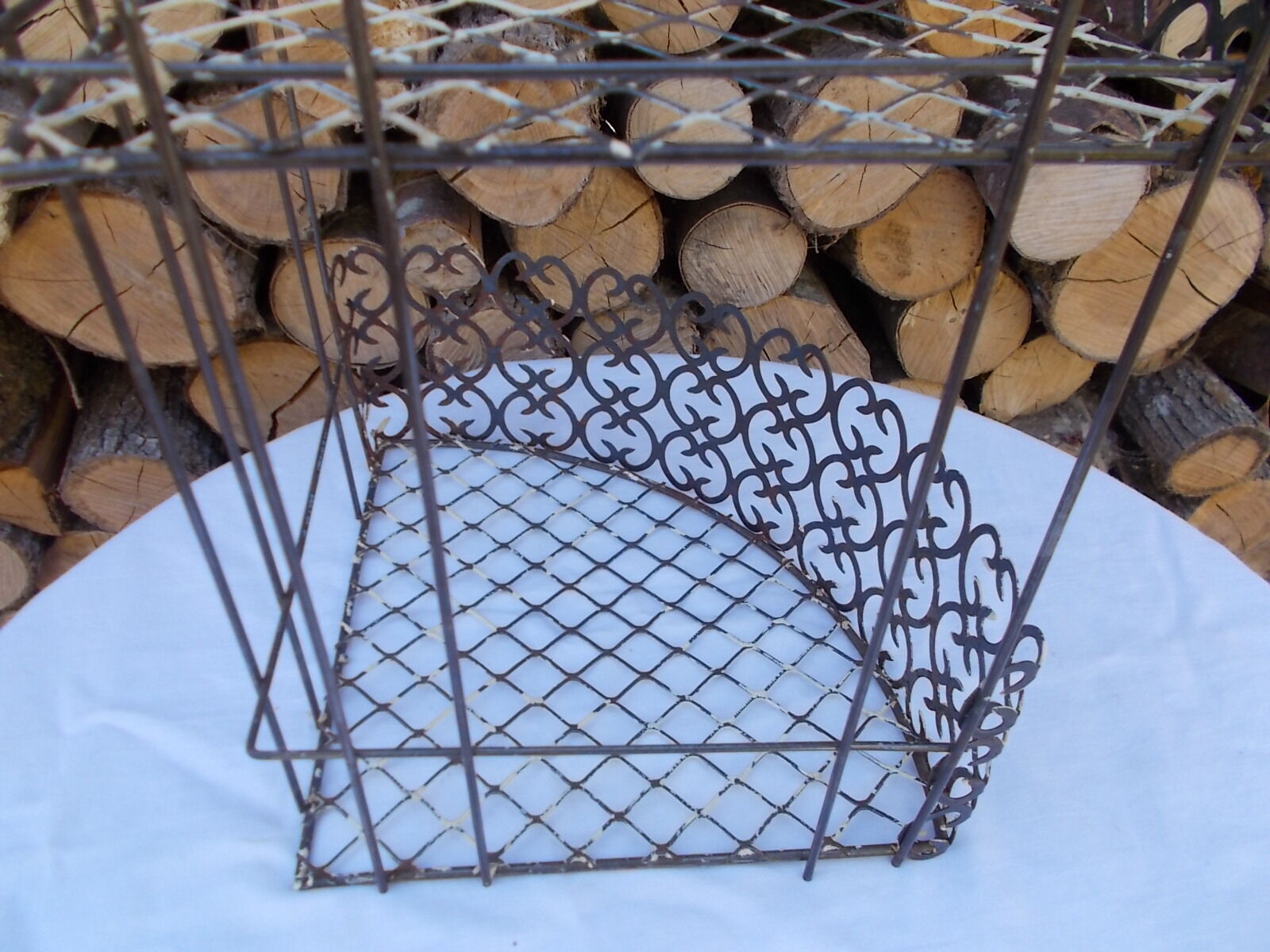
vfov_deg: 53.1
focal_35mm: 26
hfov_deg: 67.3
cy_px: 476
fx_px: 954
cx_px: 635
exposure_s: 1/125
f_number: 3.2
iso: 80
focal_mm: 4.6
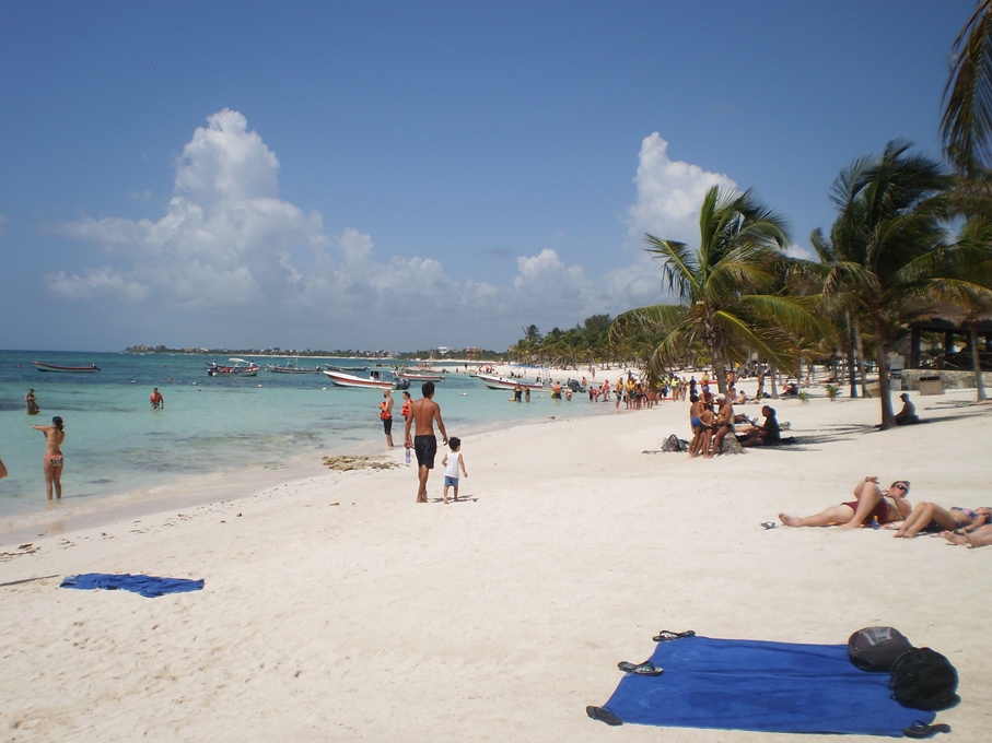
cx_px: 496
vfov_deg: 39.6
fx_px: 1032
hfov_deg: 51.4
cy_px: 372
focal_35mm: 36
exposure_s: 1/2000
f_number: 4.6
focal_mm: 6.3
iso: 64
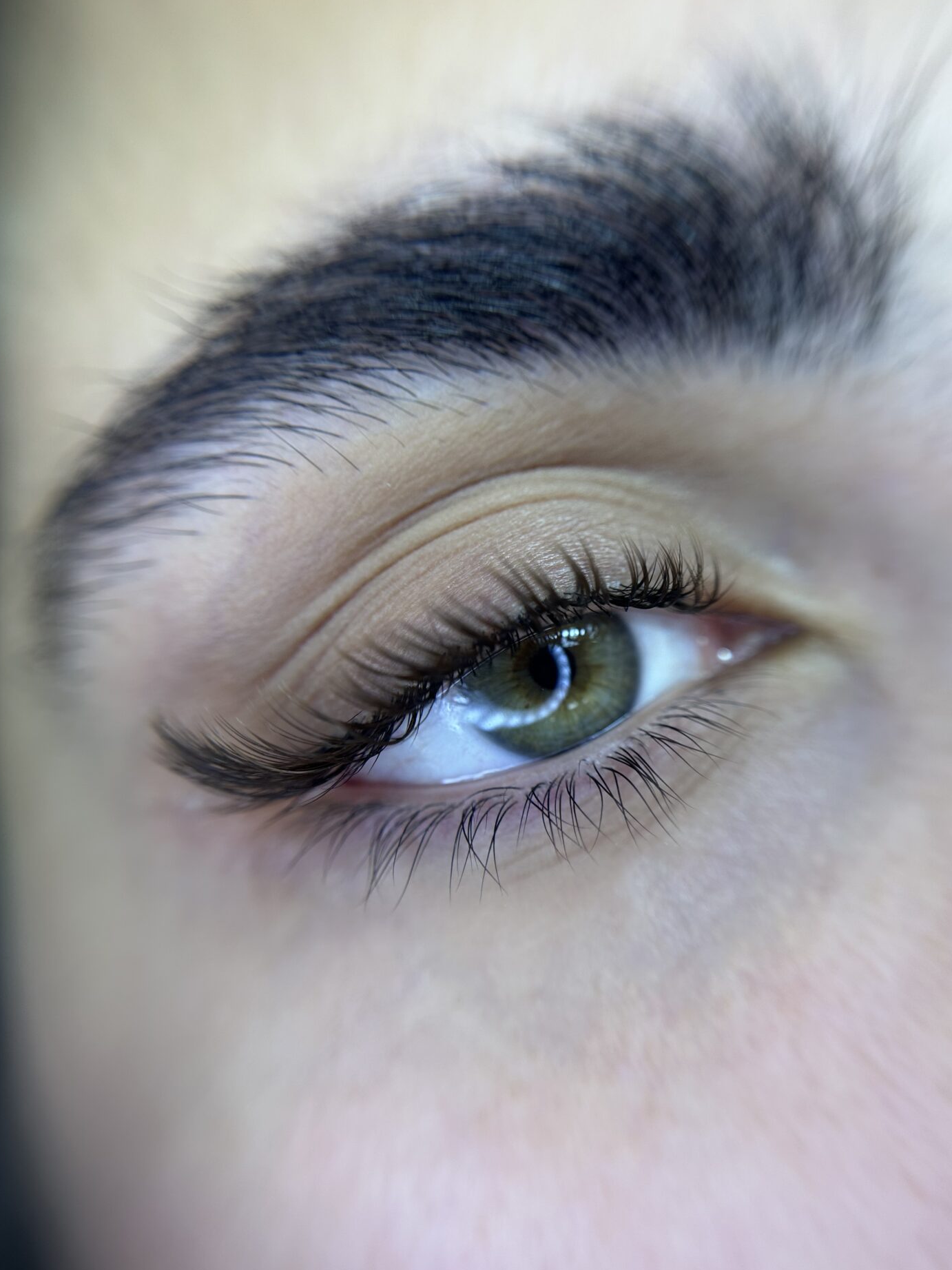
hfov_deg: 54.9
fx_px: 917
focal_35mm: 25
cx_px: 490
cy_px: 645
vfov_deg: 69.4
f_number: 1.78
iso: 80
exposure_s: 1/119
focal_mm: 6.86
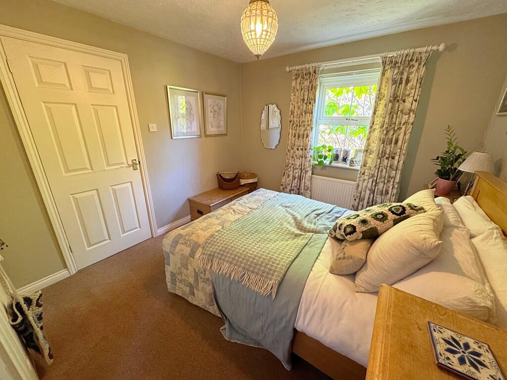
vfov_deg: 85.7
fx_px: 205
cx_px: 254
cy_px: 190
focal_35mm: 14
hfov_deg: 102.1
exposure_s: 1/50
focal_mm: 2.22
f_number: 2.2
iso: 400
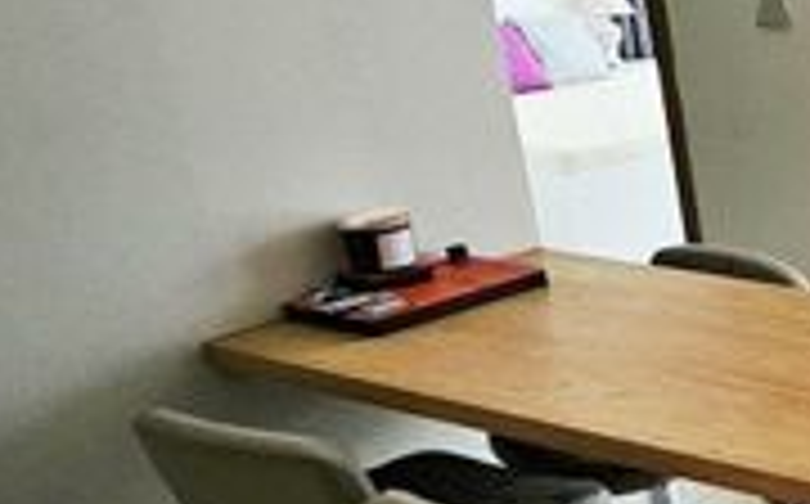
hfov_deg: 24.2
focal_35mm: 54
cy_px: 279
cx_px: 1348
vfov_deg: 23.9
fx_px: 1191
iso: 40
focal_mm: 1.7
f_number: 2.2
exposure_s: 1/100
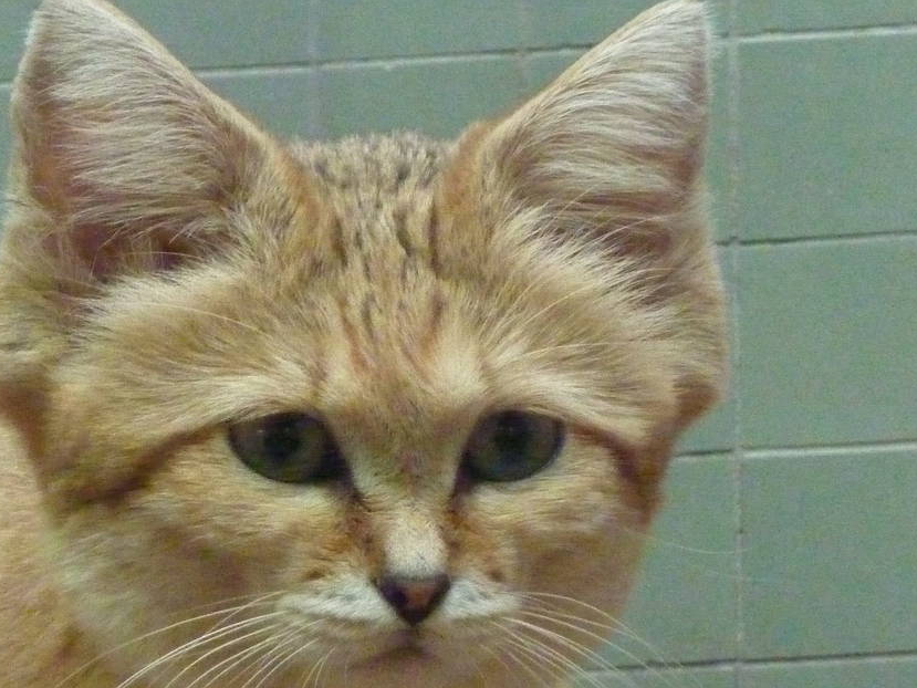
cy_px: 388
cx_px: 186
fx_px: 15340
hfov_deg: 3.4
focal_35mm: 579
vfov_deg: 2.6
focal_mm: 49.2
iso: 1600
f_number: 4.9
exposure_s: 1/20
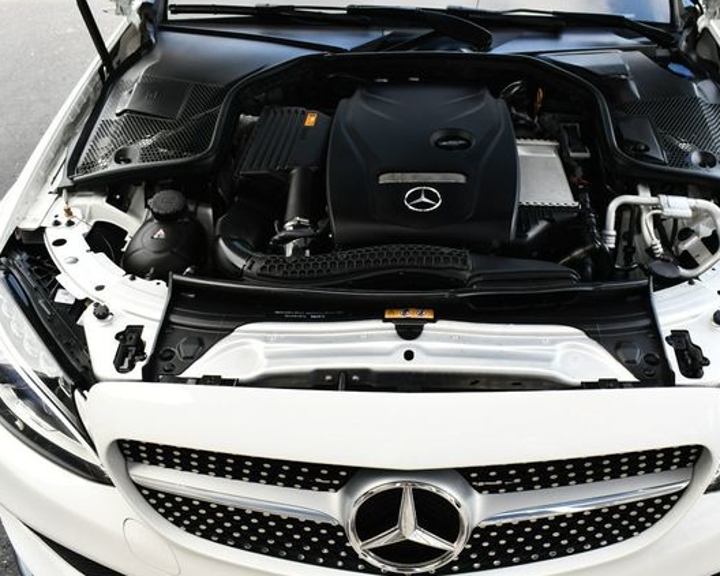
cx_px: 417
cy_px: 287
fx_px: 873
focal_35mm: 41
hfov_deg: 44.7
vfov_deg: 36.5
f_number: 5.6
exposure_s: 1/250
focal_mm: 18
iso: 400
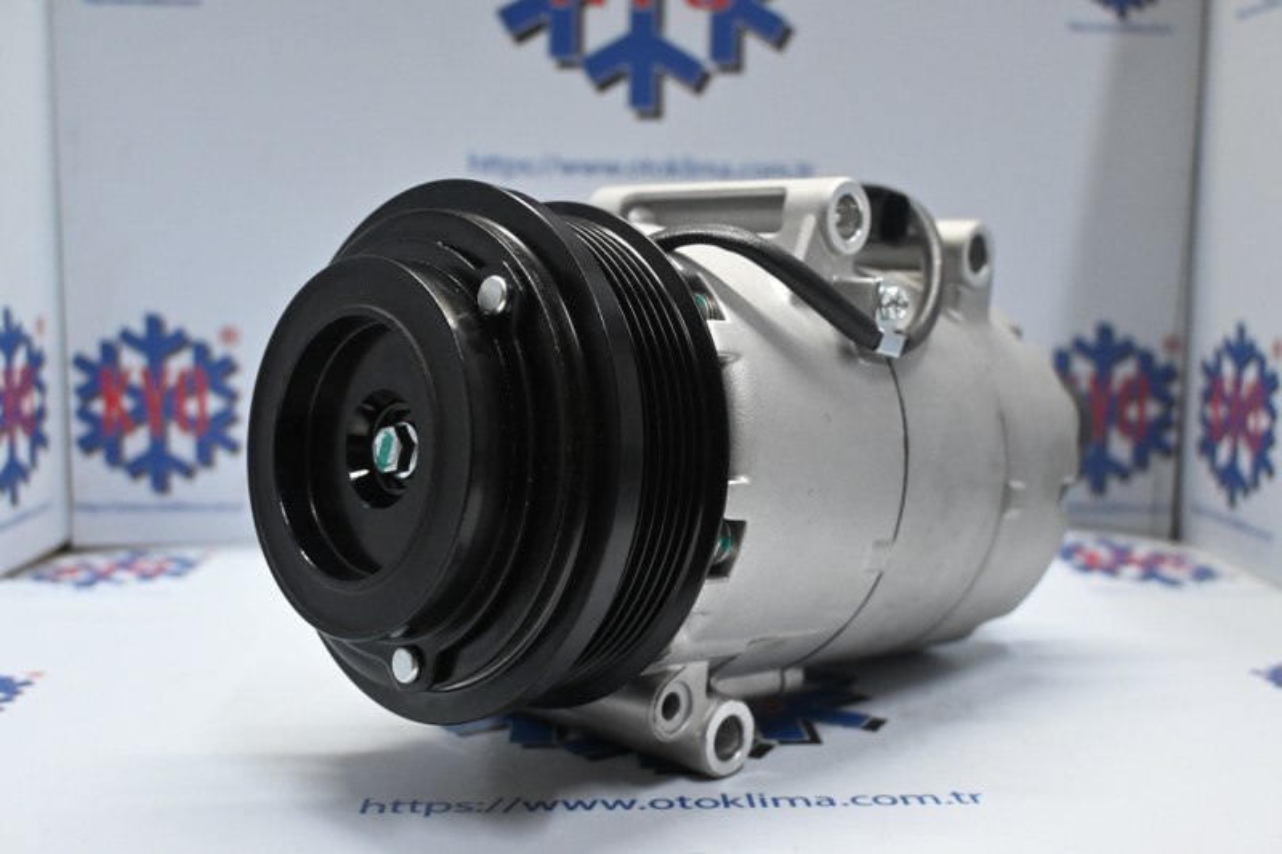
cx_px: 641
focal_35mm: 38
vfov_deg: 35.5
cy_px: 427
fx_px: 1335
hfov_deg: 51.3
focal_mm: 25
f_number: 4.2
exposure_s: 1/125
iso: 1600
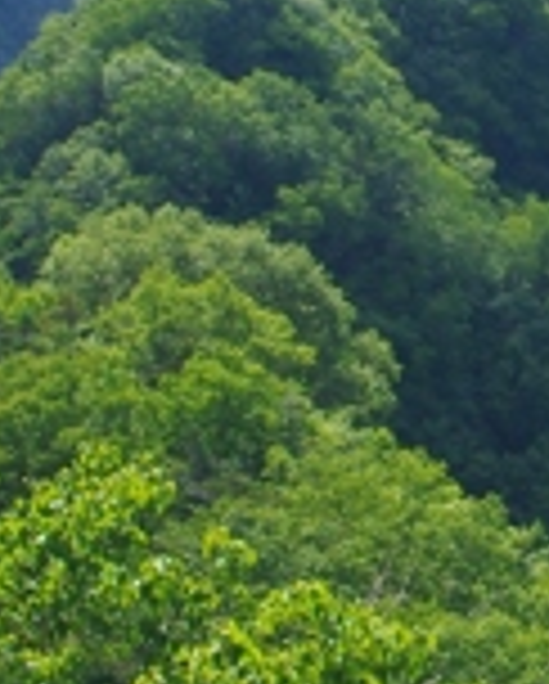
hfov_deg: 6.2
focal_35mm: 248
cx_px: 778
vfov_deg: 7.7
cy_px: -9
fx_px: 5034
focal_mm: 26.25
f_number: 9
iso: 160
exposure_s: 1/200
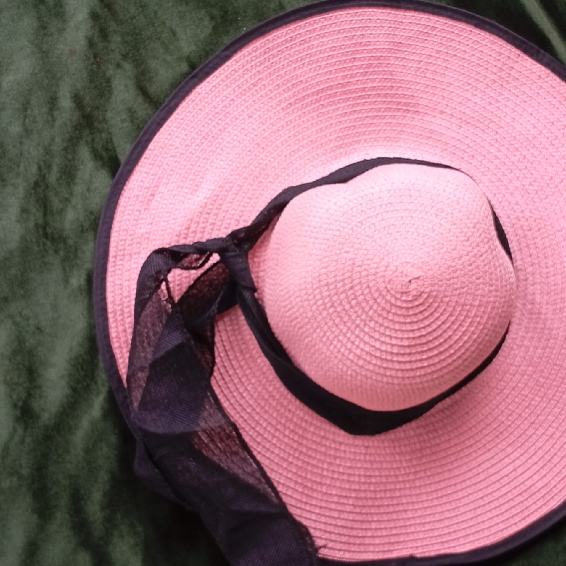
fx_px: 1184
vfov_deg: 26.9
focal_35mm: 64
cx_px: 345
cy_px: 282
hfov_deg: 26.8
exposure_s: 1/50
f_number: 1.8
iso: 72
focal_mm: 3.98
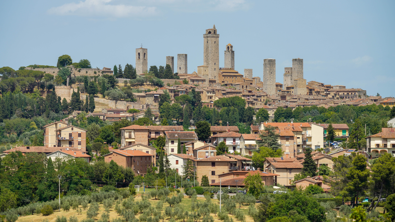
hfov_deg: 11.2
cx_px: 197
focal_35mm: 192
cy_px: 93
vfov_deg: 6.3
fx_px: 2010
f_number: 9
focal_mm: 182.9
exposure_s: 1/250
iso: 100
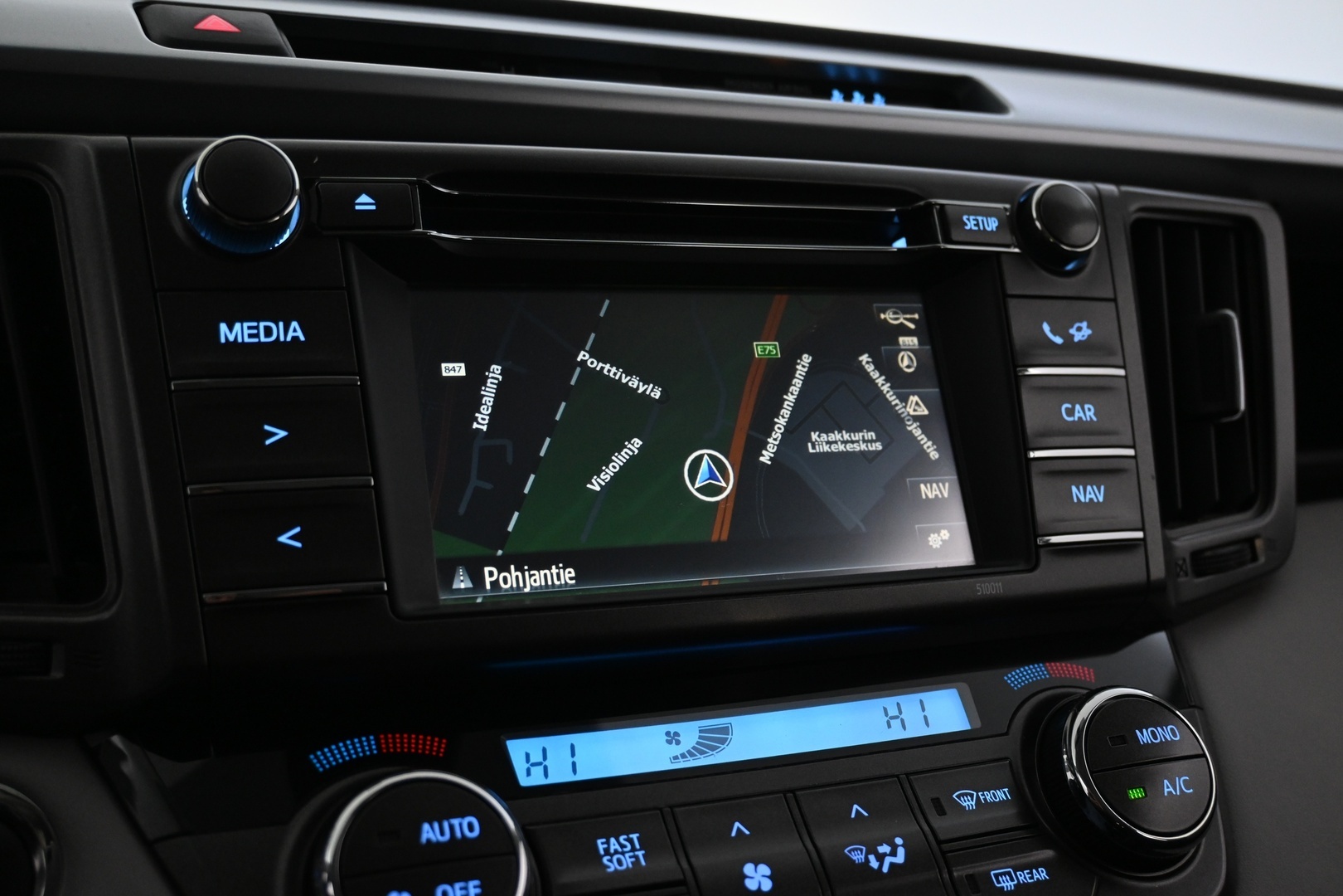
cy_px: 448
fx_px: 1455
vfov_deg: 34.2
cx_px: 672
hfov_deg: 49.6
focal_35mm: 39
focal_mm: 26
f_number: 4.5
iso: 1800
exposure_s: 1/40
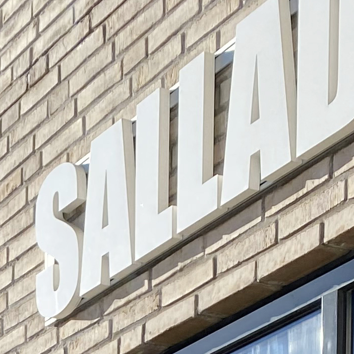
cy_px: 987
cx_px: -155
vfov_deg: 10.4
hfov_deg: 12.6
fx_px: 1527
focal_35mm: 132
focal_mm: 4.25
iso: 32
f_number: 1.8
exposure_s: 1/1543
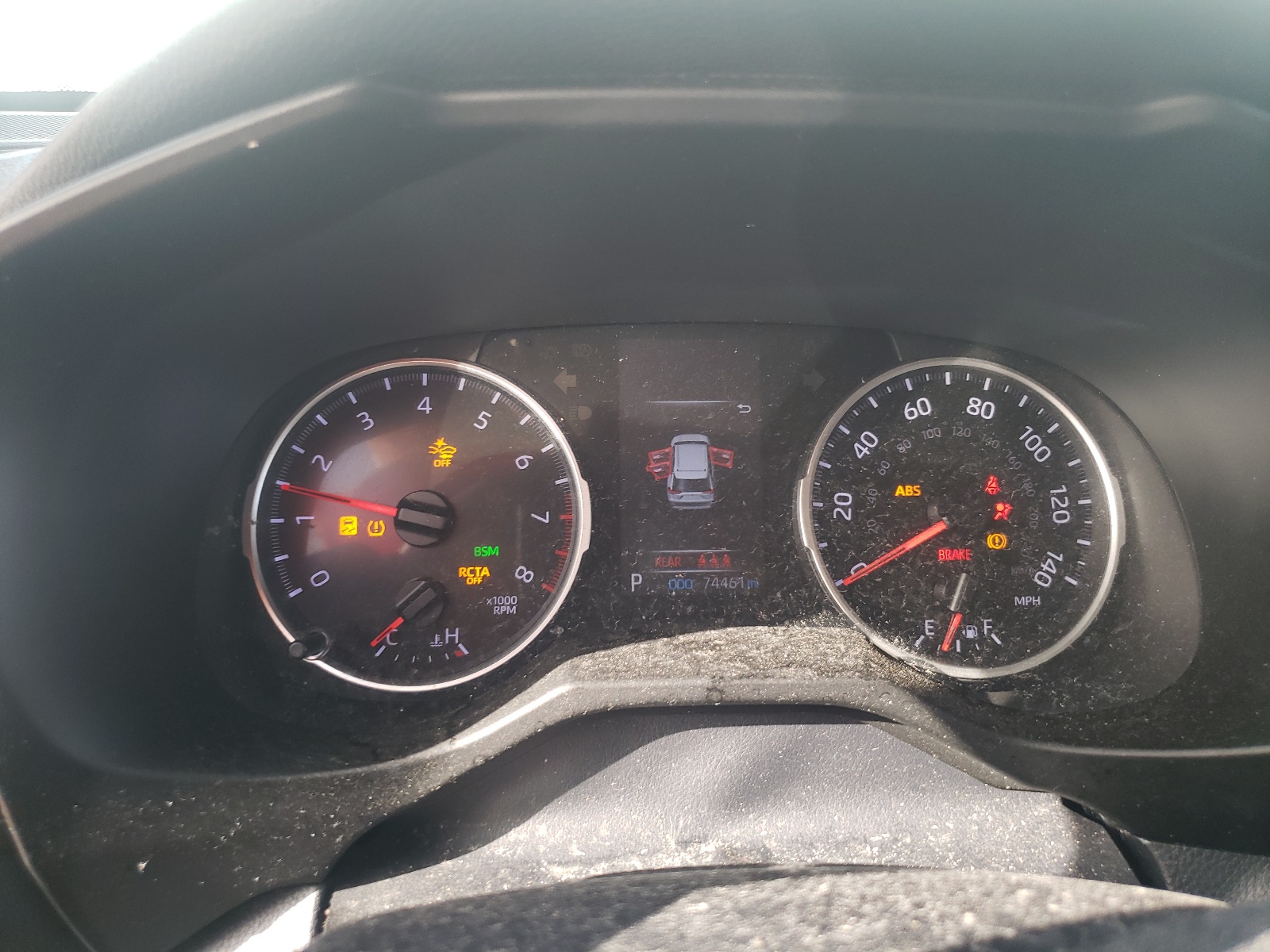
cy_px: 476
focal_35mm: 26
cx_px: 635
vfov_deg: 53.1
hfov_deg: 67.3
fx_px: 954
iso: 65
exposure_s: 1/120
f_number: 1.5
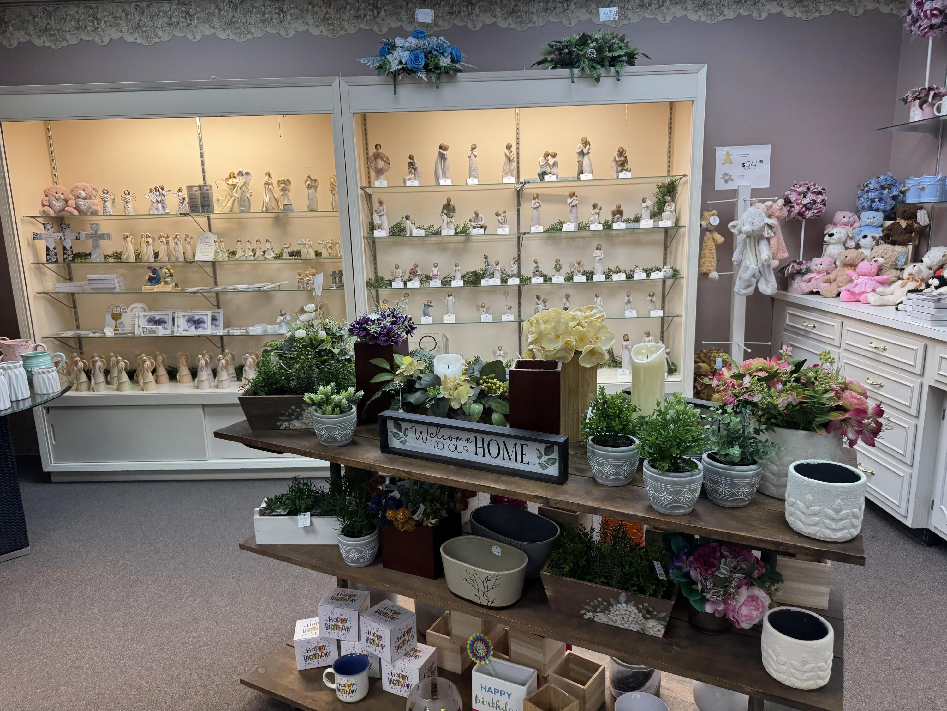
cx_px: 474
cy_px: 356
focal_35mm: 24
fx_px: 657
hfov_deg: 71.6
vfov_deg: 56.8
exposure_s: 1/120
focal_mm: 6.76
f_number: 1.78
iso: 80
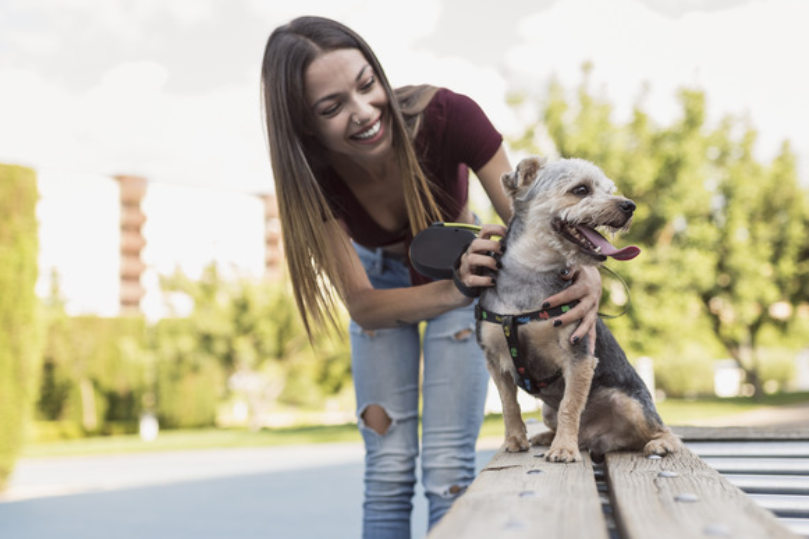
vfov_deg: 28.6
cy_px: 299
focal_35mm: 47
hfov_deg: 41.8
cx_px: 471
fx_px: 1056
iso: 100
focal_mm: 35
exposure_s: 1/640
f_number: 2
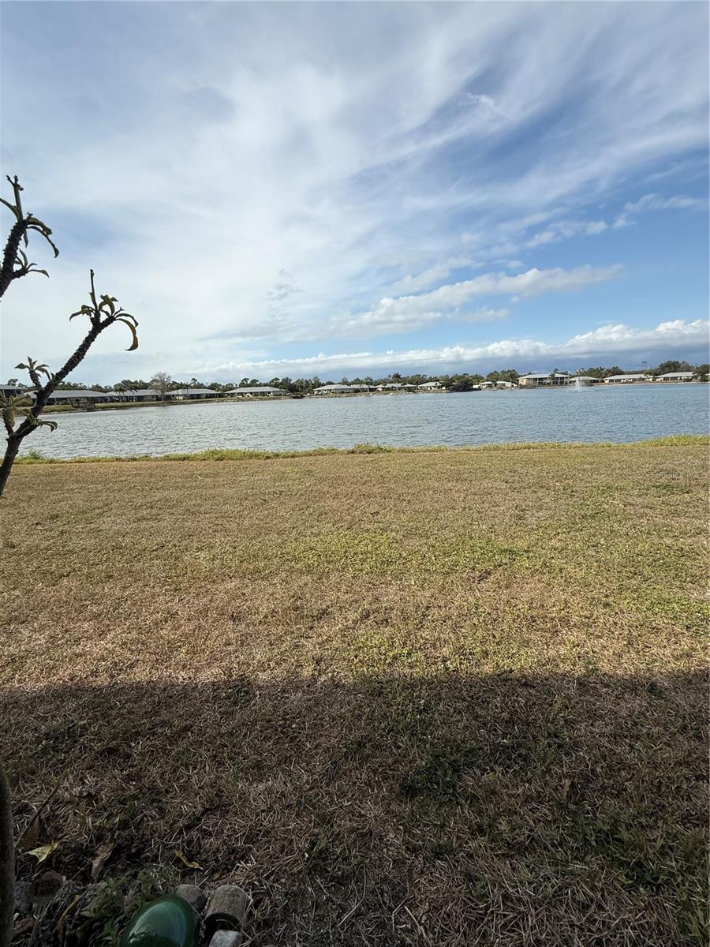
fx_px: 383
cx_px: 355
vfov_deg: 102.1
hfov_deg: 85.7
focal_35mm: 14
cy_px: 474
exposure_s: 1/3891
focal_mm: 2.22
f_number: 2.2
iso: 50
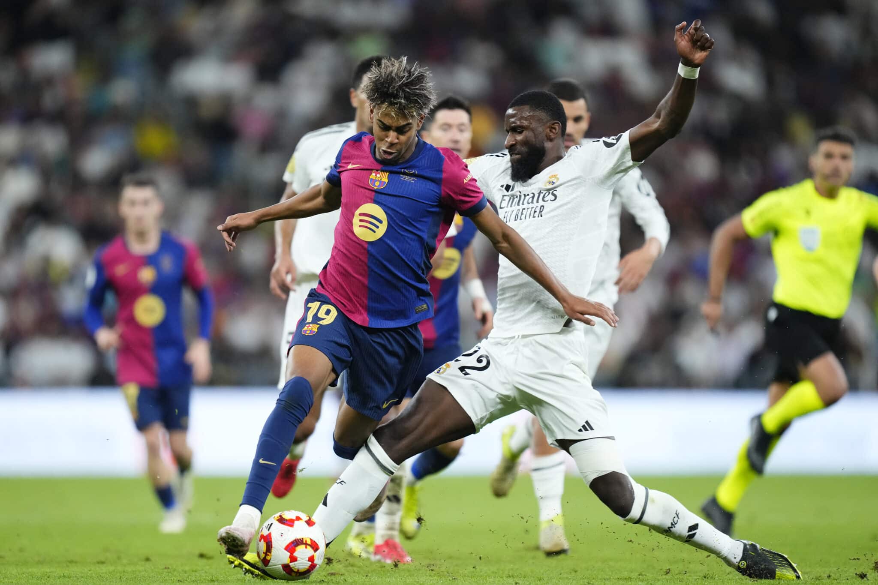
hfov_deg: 5.2
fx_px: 9754
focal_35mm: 400
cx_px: 439
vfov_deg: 3.4
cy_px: 292
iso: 3200
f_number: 2.8
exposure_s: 1/2000
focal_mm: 400
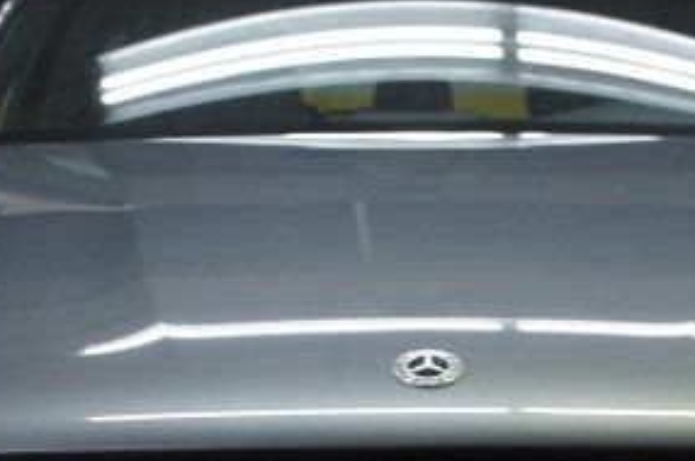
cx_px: 396
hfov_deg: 18.1
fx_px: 2175
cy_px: 564
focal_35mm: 113
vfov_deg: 11.8
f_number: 4
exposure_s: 1/40
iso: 400
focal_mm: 21
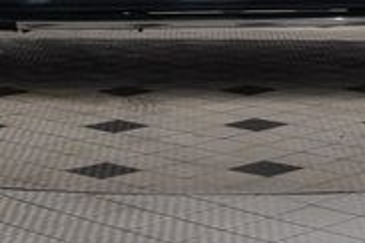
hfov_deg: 13.9
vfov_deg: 9.1
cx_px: 271
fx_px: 1490
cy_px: -101
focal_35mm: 147
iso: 1600
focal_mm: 28
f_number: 8
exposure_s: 1/60
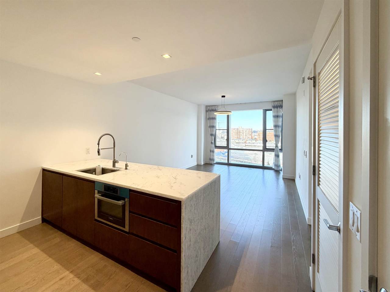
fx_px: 158
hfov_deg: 102.1
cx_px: 195
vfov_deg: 85.7
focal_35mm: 14
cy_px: 146
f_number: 2.2
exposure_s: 1/120
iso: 125
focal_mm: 2.22
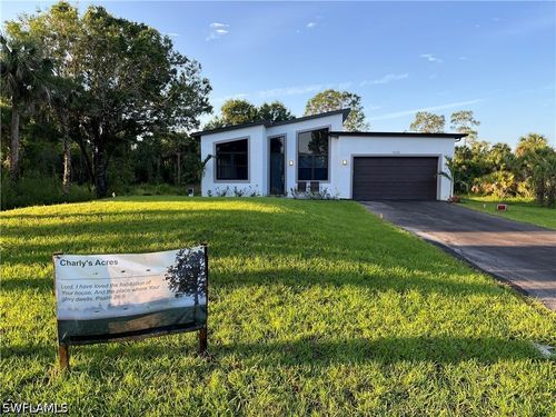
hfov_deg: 67.3
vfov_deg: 53.1
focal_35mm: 26
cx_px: 278
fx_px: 418
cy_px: 208
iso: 50
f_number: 1.6
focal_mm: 5.1
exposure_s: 1/534
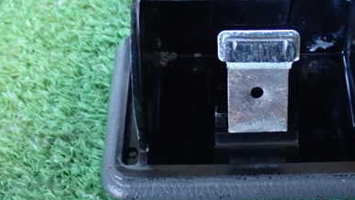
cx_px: 246
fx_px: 706
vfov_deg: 16.0
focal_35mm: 75
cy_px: 46
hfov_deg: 28.0
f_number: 2.9
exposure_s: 1/20
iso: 800
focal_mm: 7.84
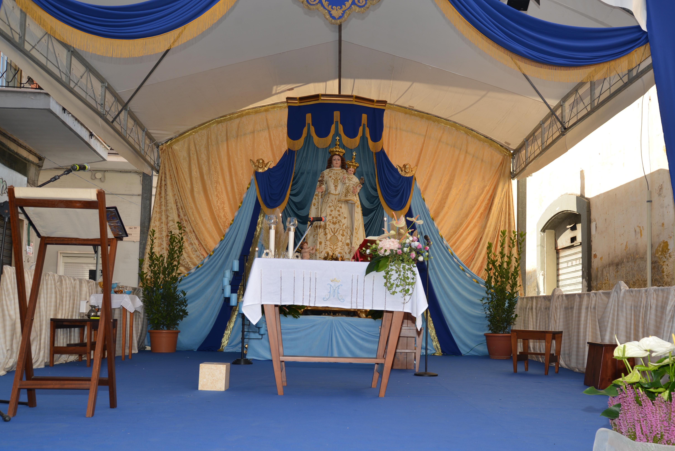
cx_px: 380
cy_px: 273
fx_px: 675
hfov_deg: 53.0
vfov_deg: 36.7
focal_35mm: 36
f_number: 6.3
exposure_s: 1/160
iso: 100
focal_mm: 29
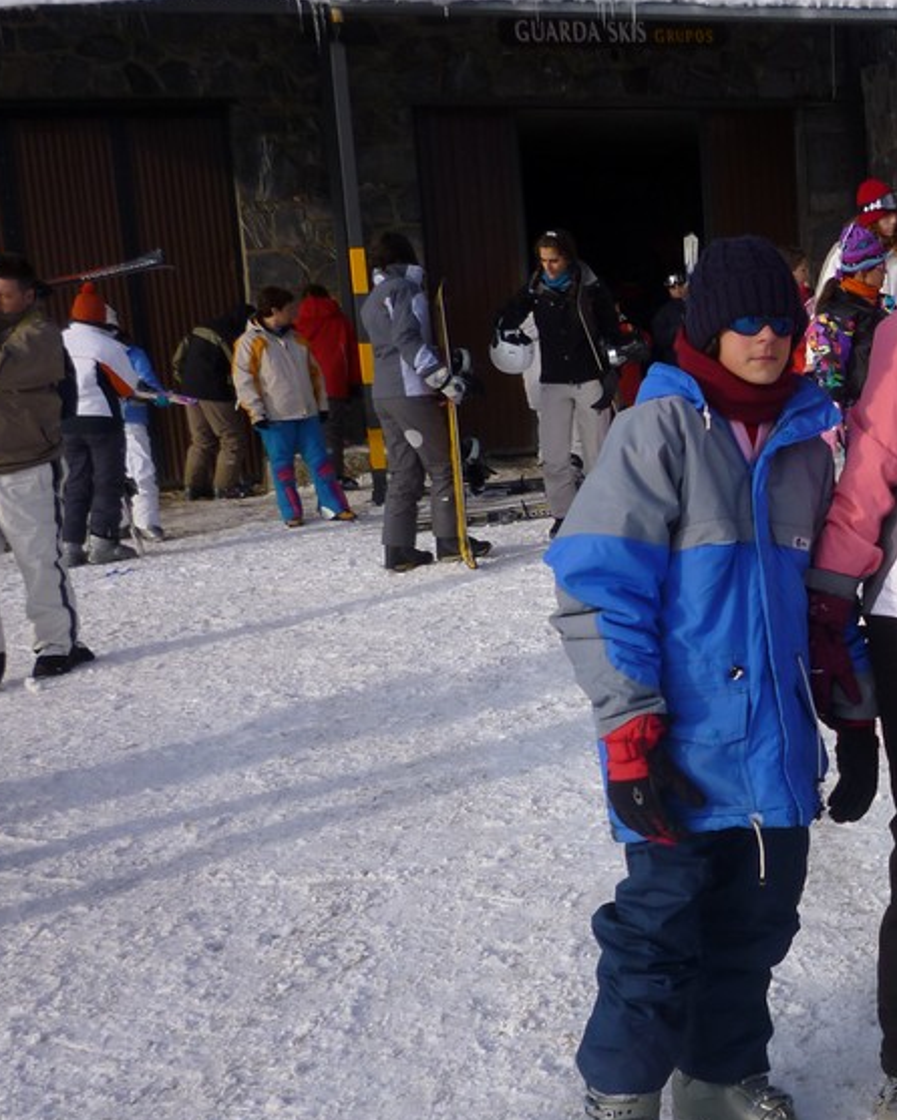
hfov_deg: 26.7
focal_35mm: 52
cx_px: 1002
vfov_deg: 35.9
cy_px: 666
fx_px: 1725
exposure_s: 1/400
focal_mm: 5.2
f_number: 3.5
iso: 80
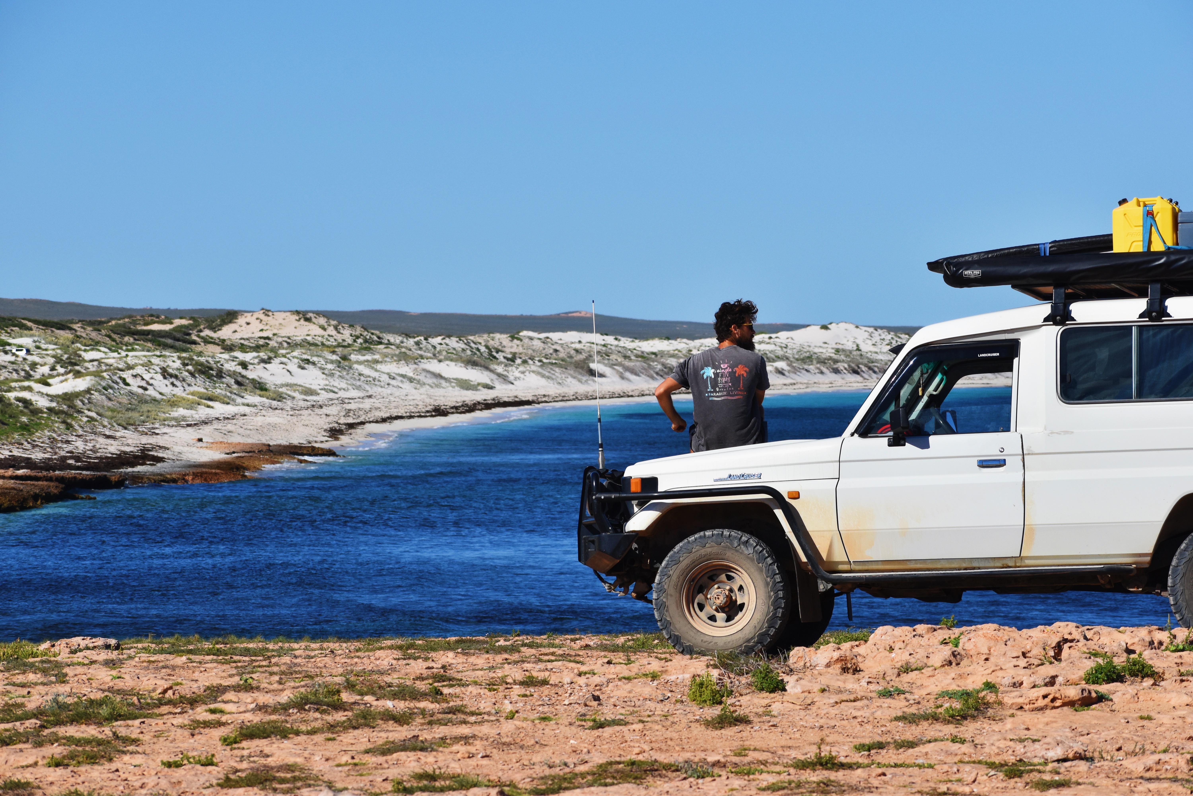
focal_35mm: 174
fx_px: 5766
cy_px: 398
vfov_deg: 7.9
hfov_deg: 11.8
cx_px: 596
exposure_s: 1/2500
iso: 400
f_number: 8
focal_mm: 116
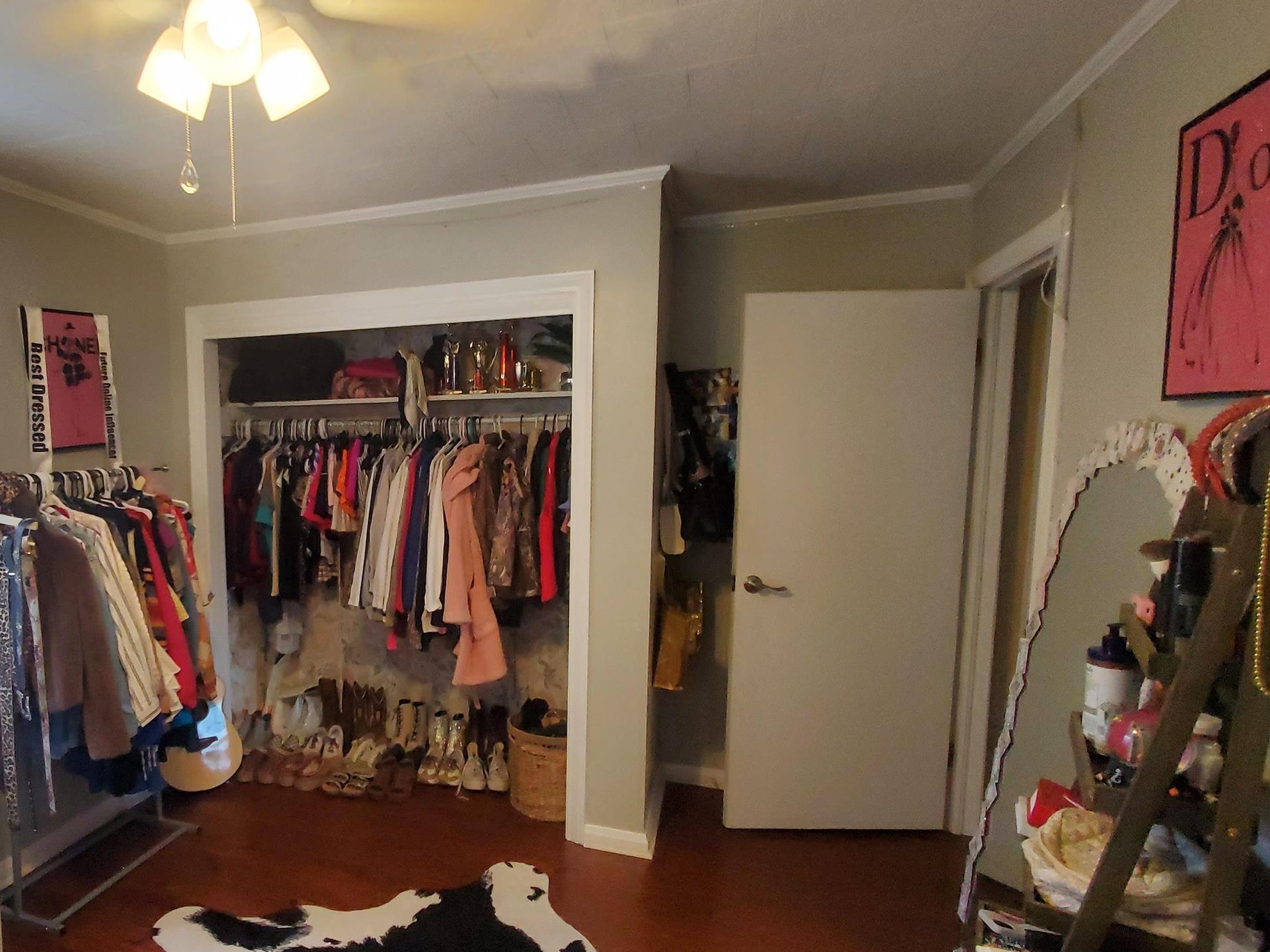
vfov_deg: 63.2
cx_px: 356
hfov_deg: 74.7
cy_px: 537
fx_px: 770
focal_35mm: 21
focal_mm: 1.8
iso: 320
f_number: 2.2
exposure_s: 1/60
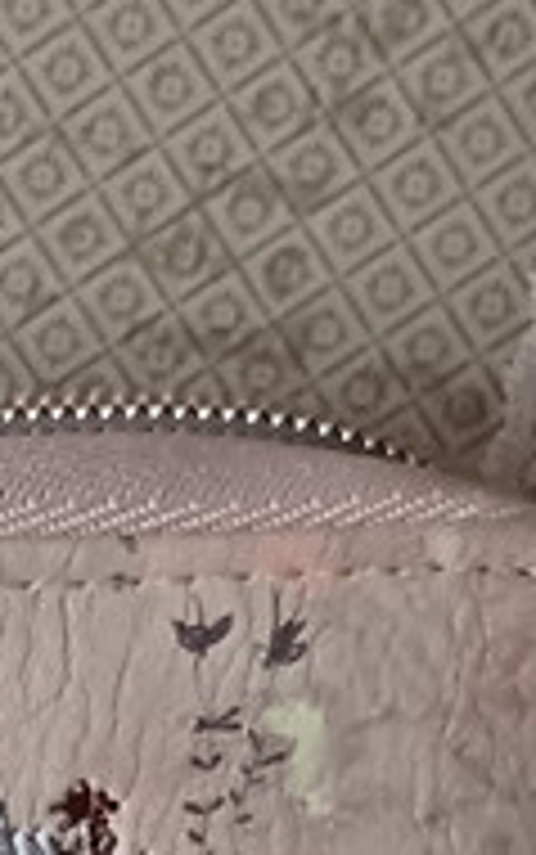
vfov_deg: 14.1
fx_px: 3337
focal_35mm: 143
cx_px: -748
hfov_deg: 8.4
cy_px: 1048
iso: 1250
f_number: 1.8
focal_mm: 4.6
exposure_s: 1/20
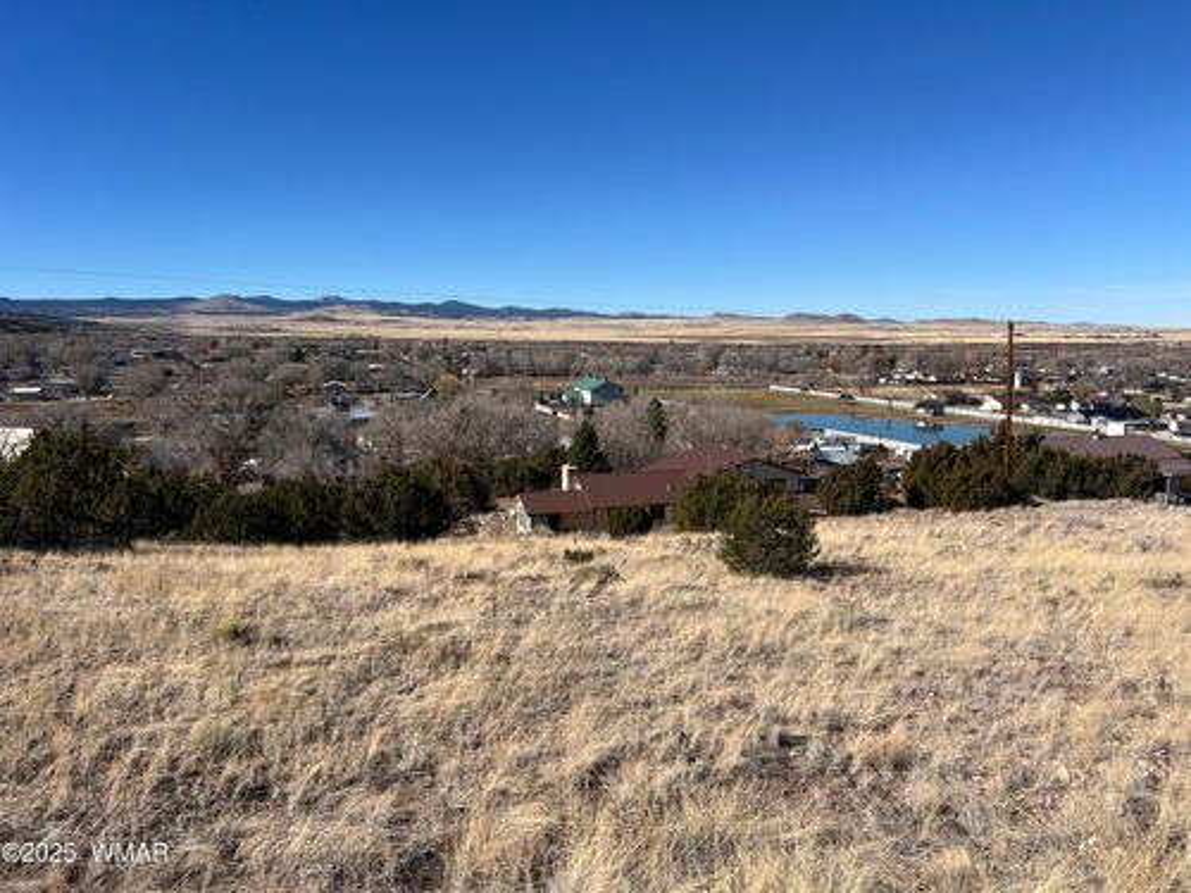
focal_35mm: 26
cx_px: 596
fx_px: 895
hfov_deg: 67.3
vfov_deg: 53.1
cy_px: 446
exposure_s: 1/5319
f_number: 1.5
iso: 50
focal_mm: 5.7
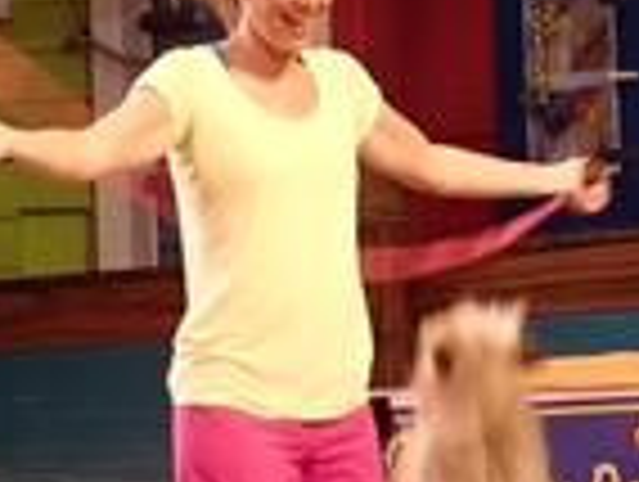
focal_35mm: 253
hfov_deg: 7.8
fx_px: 4678
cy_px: 329
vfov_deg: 5.9
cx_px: 90
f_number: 4.4
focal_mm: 14.4
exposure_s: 1/80
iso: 400
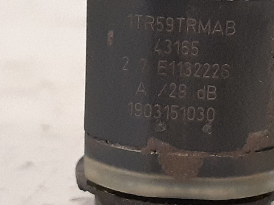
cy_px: 83
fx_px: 301
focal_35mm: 38
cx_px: 161
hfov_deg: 48.7
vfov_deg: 37.6
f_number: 1.7
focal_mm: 3.93
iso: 320
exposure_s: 1/50
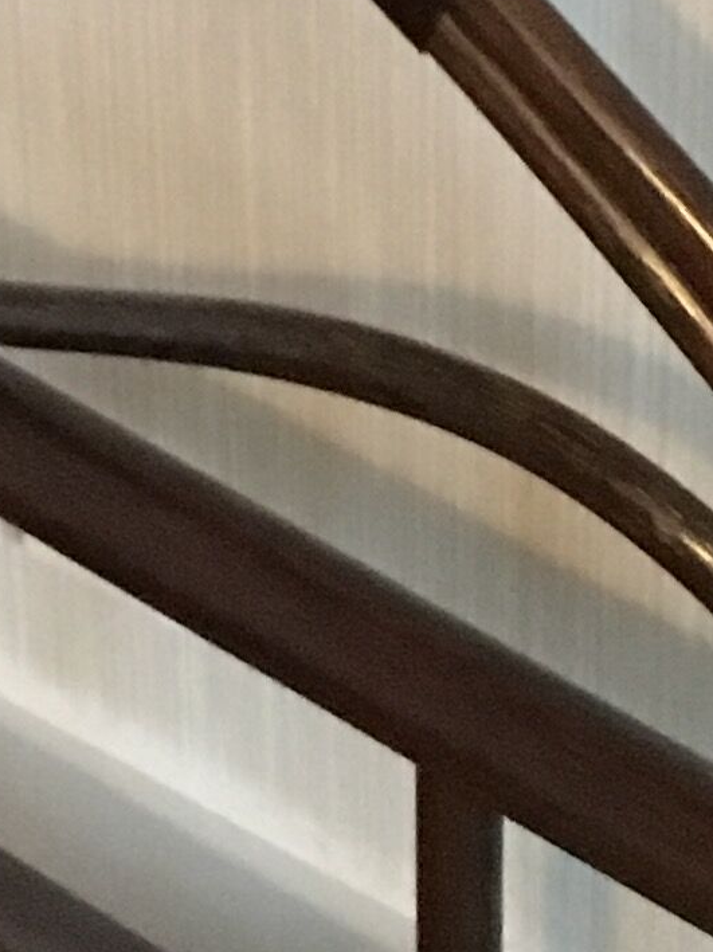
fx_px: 4536
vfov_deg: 11.9
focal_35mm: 165
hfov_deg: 9.0
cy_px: 31
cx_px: 144
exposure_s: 1/17
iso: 320
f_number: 2.2
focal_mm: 4.15
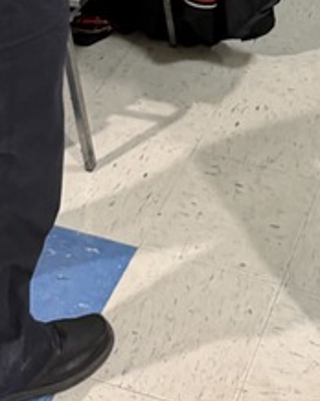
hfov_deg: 17.4
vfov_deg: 19.2
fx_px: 1020
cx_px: 316
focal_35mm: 86
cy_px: -213
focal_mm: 6.76
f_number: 1.78
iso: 400
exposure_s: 1/60
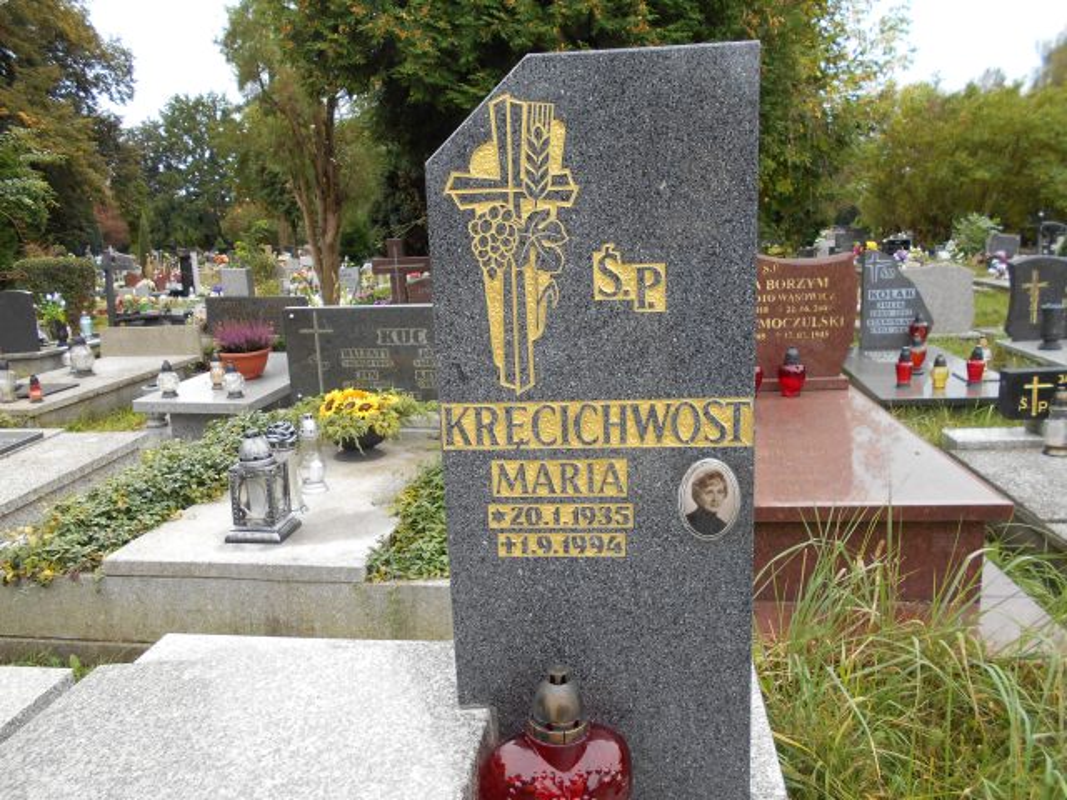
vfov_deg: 53.1
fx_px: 801
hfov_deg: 67.3
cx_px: 534
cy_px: 400
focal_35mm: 26
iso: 80
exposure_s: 1/160
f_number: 3.2
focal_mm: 4.6
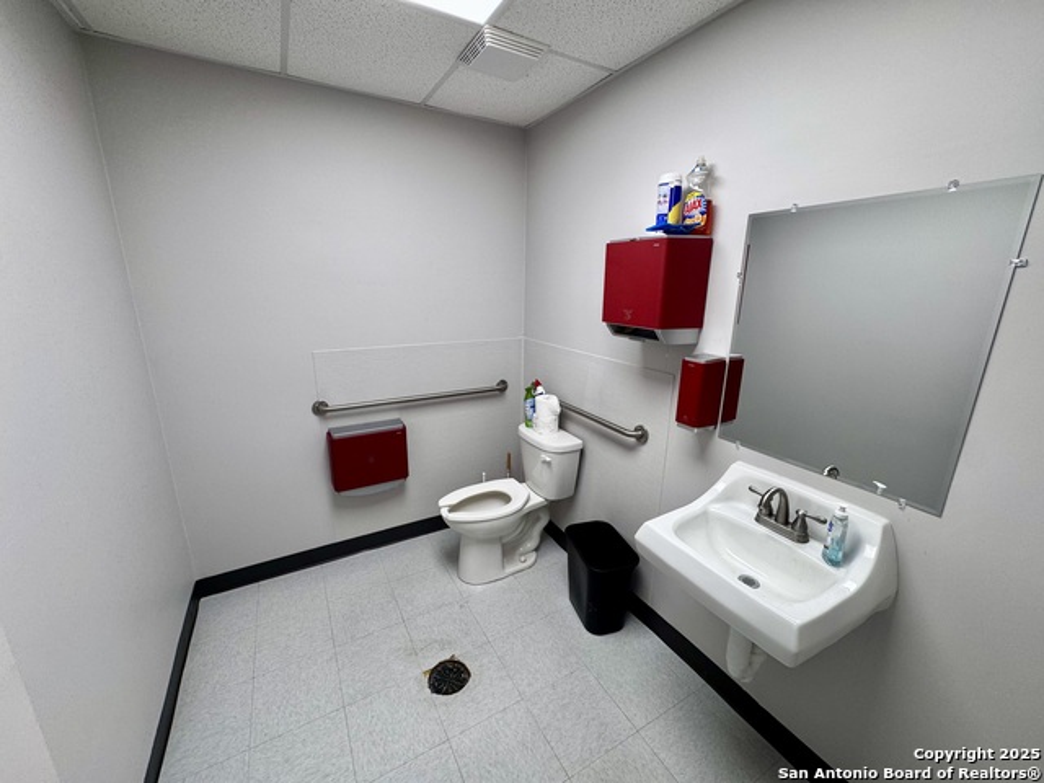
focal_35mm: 14
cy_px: 392
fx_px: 422
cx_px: 522
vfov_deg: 85.7
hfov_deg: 102.1
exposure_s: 1/120
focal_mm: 2.22
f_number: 2.2
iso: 100
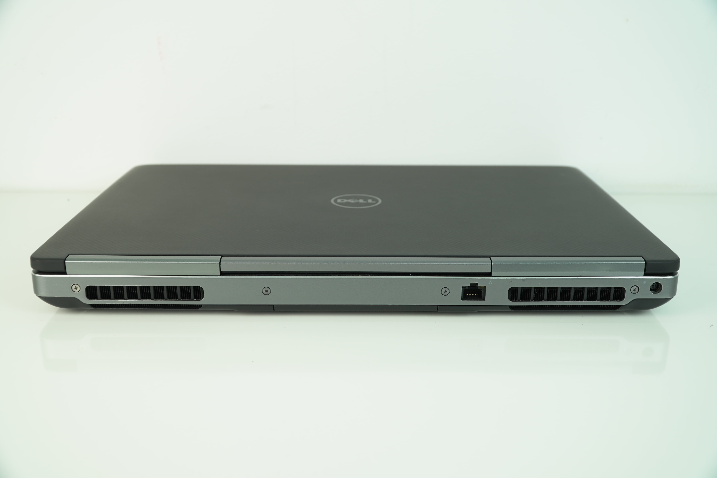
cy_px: 239
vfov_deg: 35.5
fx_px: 747
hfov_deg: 51.3
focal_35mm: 38
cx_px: 358
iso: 100
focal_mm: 25
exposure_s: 1/30
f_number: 4.5
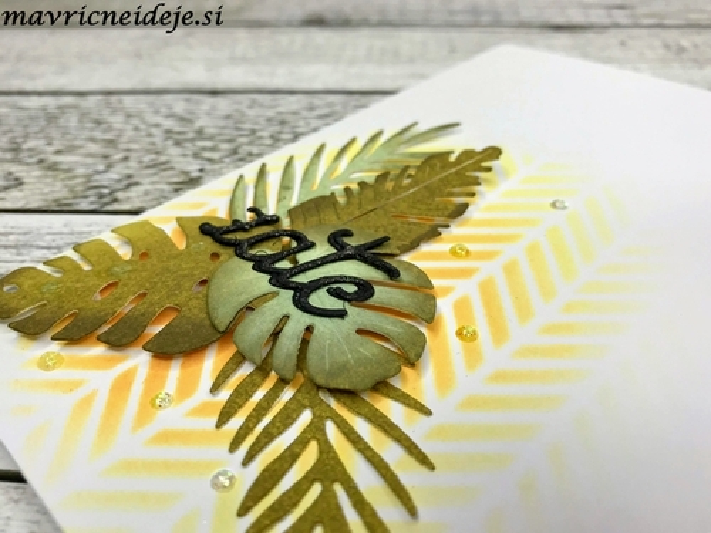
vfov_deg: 49.7
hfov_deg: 63.4
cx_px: 356
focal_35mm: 28
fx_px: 575
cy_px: 266
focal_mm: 3.99
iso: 20
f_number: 1.8
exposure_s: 1/736
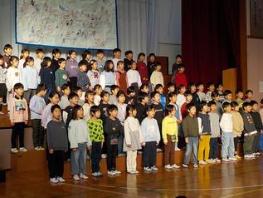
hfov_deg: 30.3
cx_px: 136
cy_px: 94
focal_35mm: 64
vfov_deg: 22.9
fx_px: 486
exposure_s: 1/80
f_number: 4.7
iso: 125
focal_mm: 7.9
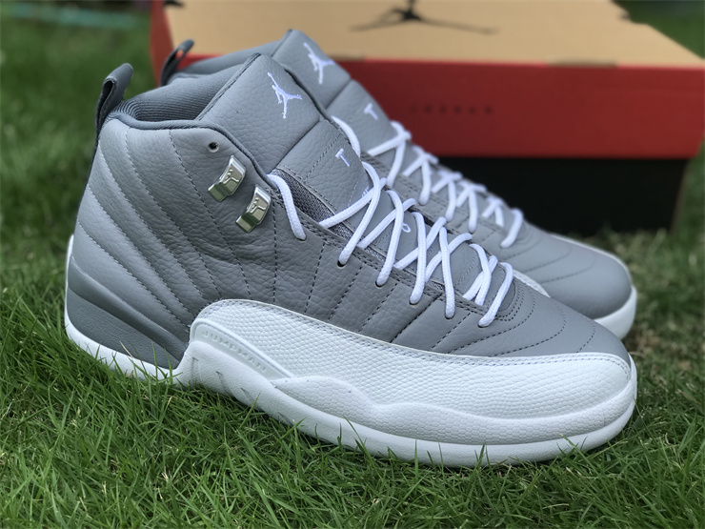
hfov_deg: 33.8
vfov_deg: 25.7
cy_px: 264
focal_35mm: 57
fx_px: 1161
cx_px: 352
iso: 20
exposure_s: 1/297
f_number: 2.8
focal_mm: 6.6
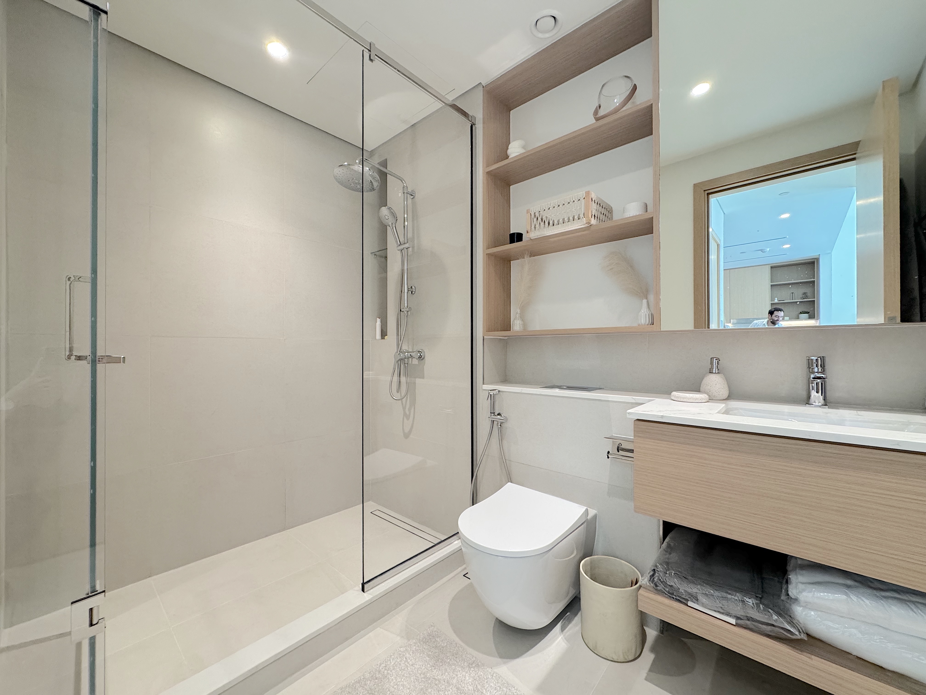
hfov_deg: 102.1
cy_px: 348
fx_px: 375
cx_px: 463
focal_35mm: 14
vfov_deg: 85.7
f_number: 2.2
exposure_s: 1/100
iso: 250
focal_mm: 2.22
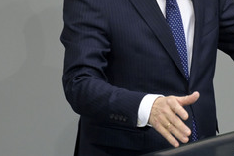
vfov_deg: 1.8
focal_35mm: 782
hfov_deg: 2.6
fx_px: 5079
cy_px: 9
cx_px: 194
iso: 8000
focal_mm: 410
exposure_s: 1/400
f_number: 5.6
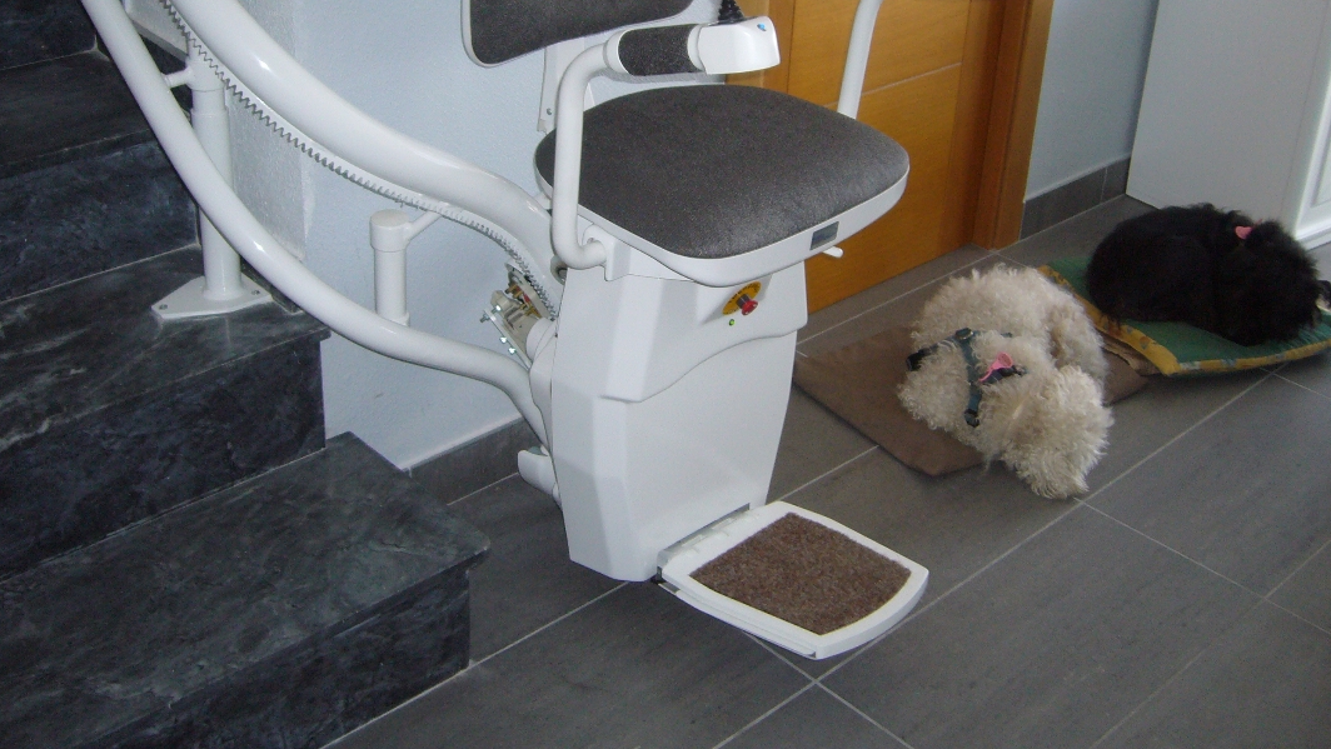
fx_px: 1518
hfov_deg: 47.3
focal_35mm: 43
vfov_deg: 27.4
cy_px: 204
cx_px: 647
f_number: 2.8
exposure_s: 1/30
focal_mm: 5.8
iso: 100
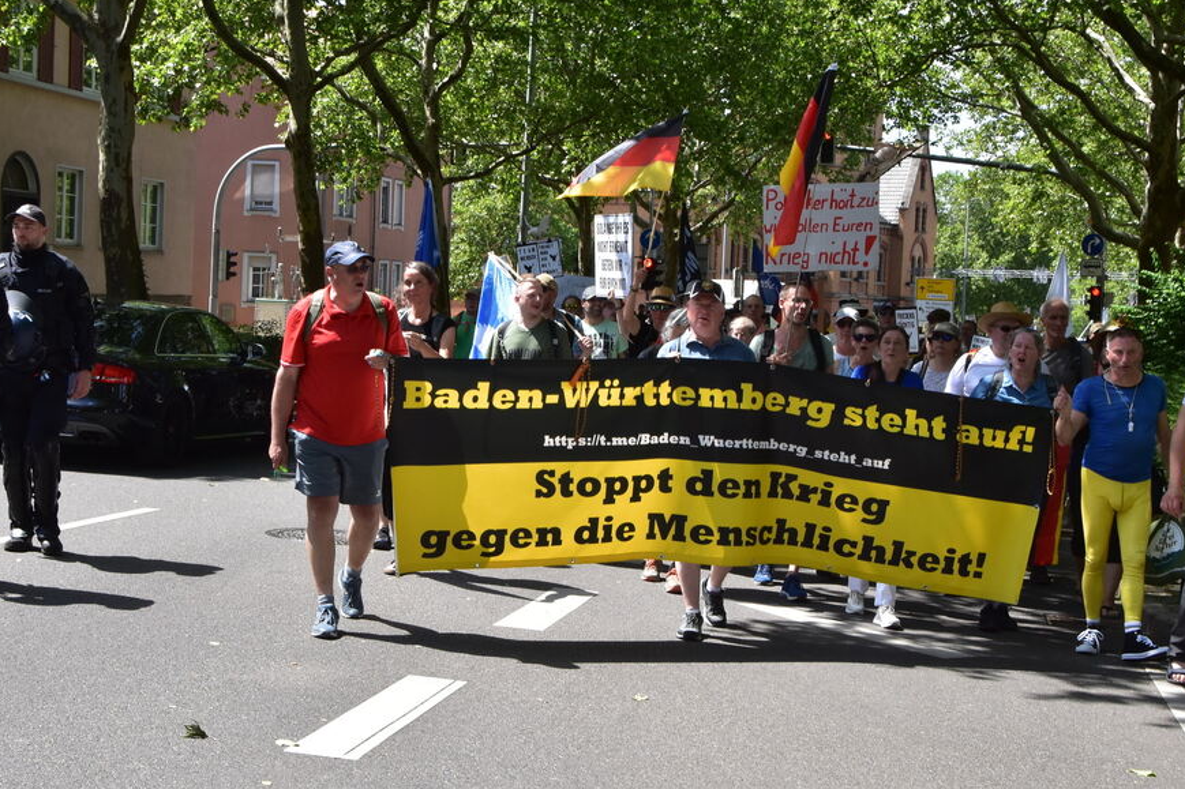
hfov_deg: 34.5
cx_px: 535
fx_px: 1909
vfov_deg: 23.4
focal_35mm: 58
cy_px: 365
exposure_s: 1/250
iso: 500
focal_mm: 28
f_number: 13
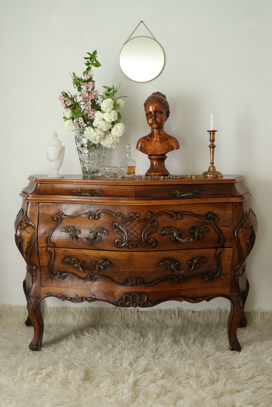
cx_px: 136
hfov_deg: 31.2
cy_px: 204
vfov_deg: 45.4
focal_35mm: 43
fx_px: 487
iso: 1600
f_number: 5.6
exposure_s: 1/50
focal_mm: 28
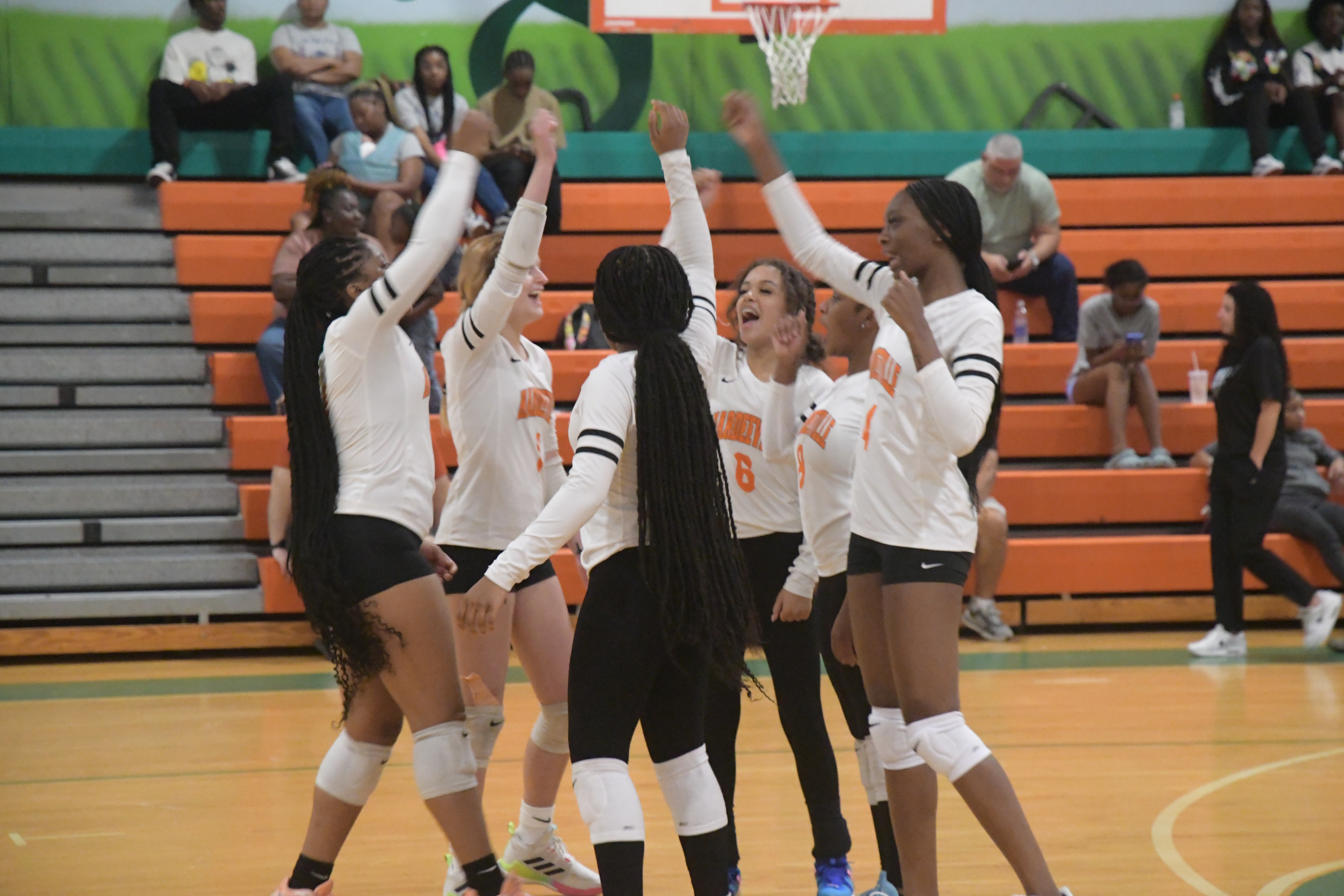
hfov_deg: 17.1
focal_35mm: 120
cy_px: 448
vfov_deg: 11.4
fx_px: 4480
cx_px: 672
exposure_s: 1/100
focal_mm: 80
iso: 10000
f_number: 5
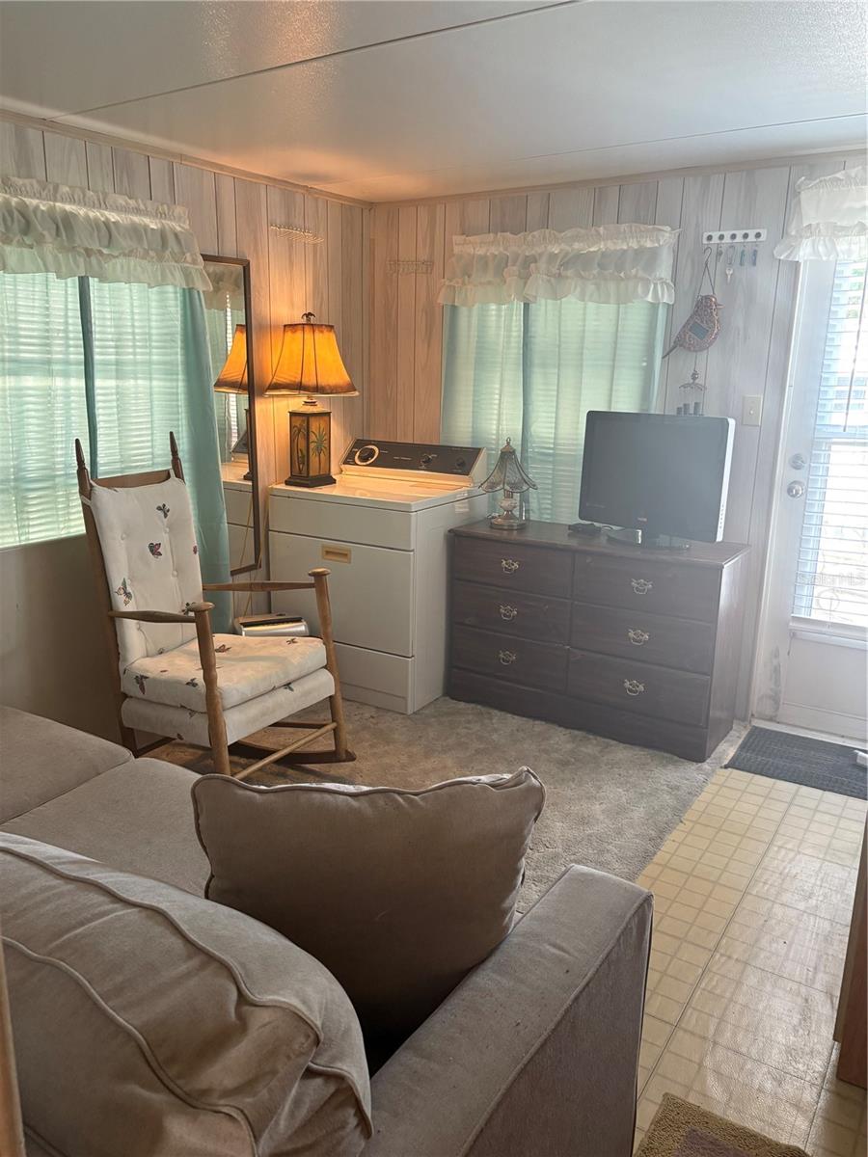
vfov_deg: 67.3
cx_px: 434
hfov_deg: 53.1
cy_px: 578
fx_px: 869
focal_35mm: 26
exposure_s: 1/60
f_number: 1.6
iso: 200
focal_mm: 5.96
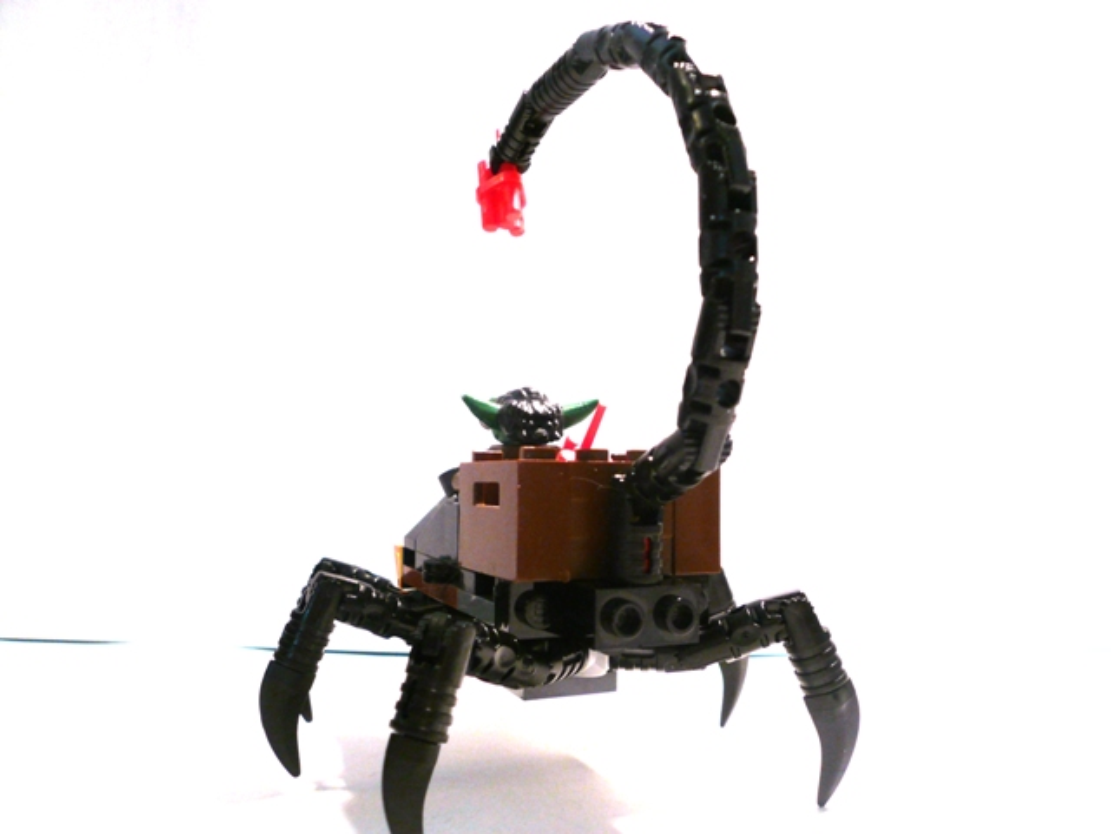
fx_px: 899
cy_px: 417
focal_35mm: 28
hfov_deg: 63.4
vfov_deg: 49.7
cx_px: 556
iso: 100
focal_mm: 4.6
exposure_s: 1/40
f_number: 2.8
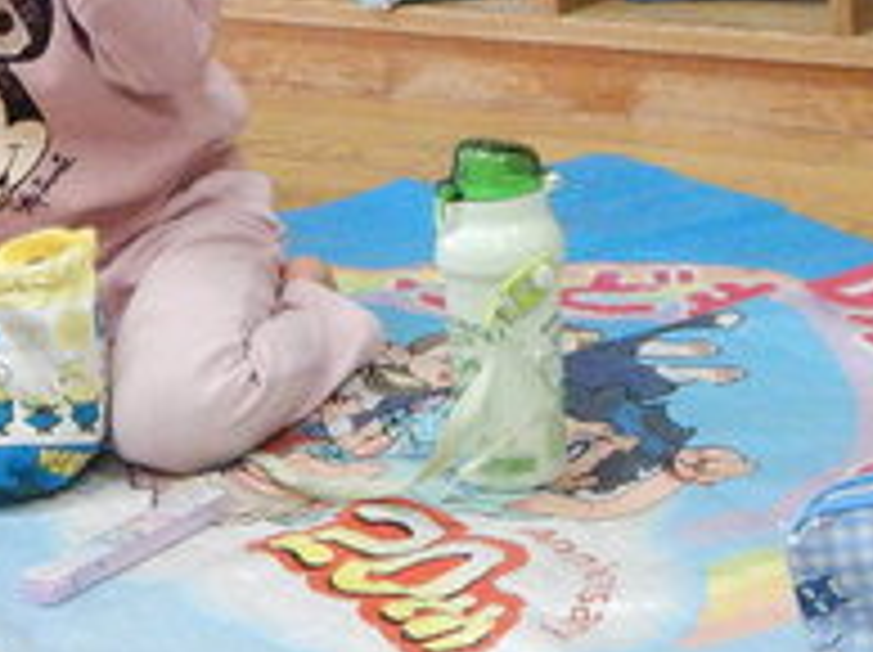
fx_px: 3123
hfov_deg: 15.9
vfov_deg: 11.7
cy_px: -85
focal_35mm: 124
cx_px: 500
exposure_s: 1/30
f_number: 2.8
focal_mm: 4.3
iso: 160
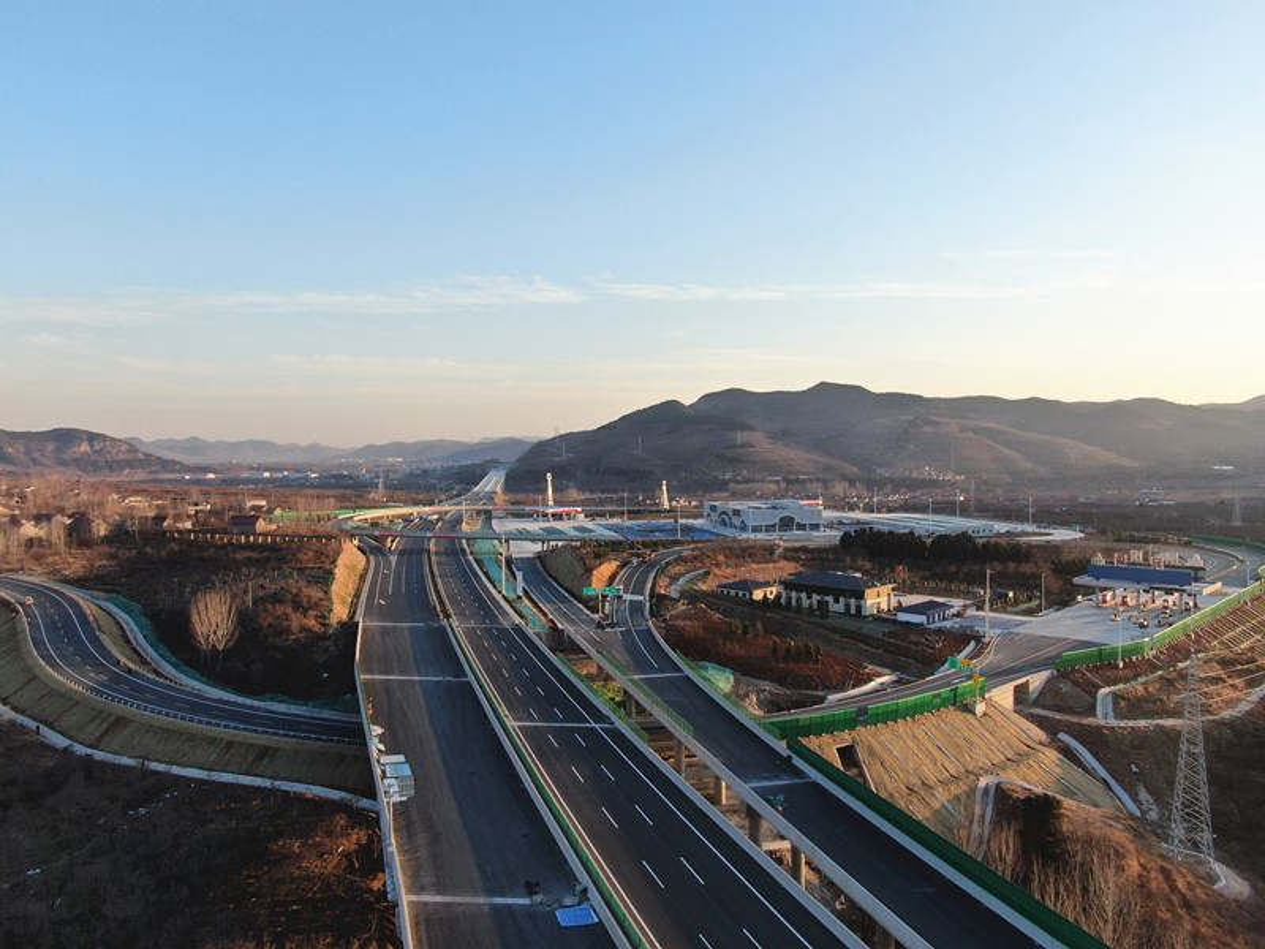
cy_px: 474
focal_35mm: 25
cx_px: 632
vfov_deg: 54.9
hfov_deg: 69.4
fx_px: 914
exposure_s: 1/500
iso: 100
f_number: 2.8
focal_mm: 4.48
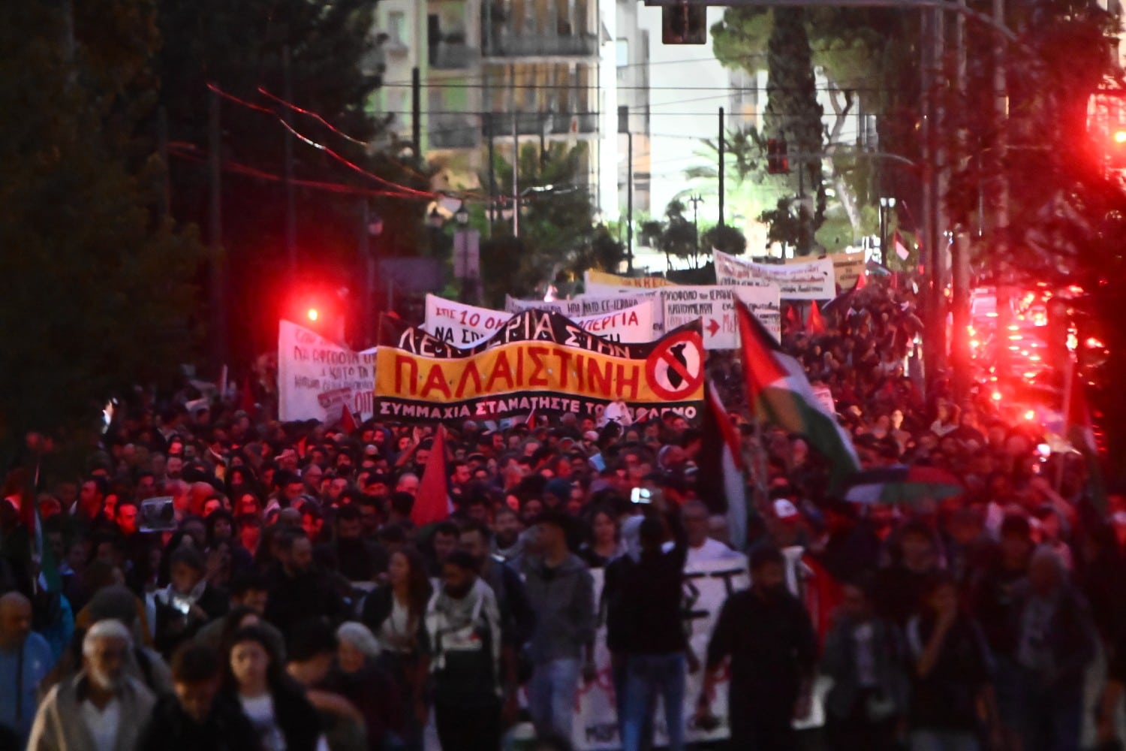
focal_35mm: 200
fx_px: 6255
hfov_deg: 10.3
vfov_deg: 6.9
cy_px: 376
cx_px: 563
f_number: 2.8
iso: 20000
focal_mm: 200
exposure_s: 1/160
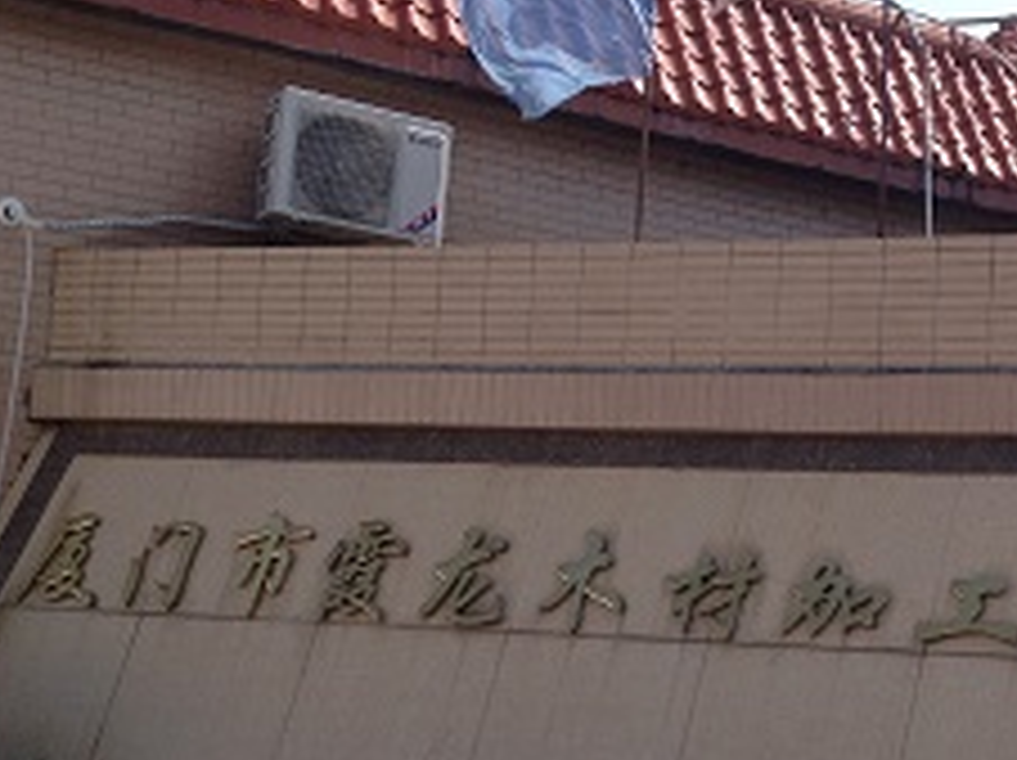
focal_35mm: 81
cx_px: 898
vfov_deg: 17.8
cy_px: 715
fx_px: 2377
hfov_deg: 23.6
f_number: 2.4
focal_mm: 4.28
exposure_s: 1/1284
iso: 50
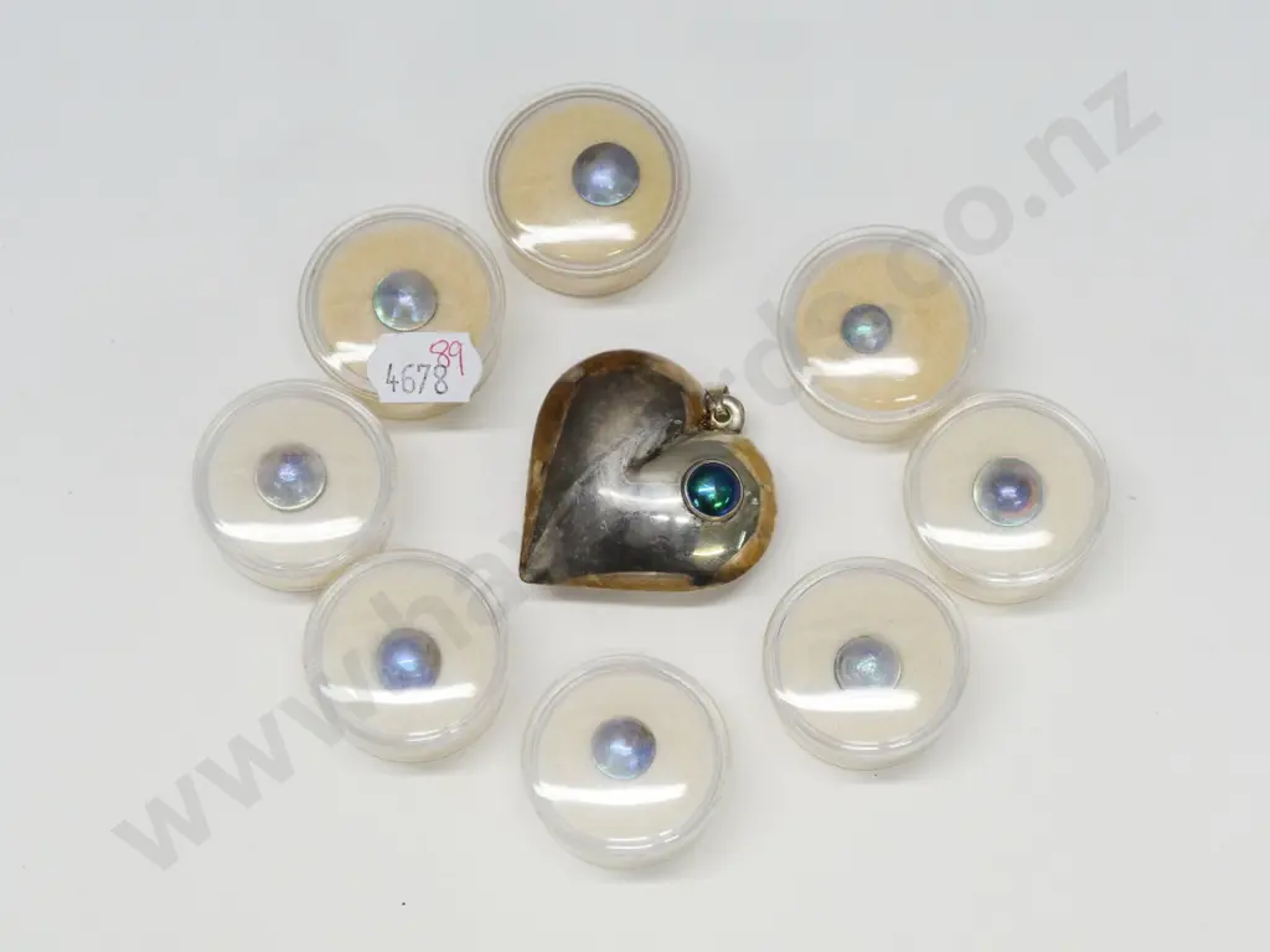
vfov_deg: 12.3
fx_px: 4403
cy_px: 476
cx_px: 635
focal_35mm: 120
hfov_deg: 16.4
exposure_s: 1/200
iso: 1600
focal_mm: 60
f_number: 5
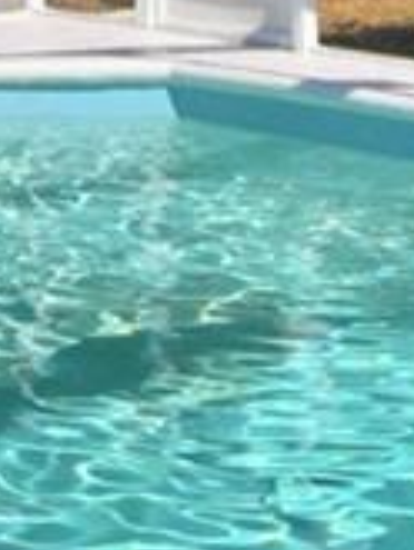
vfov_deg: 13.1
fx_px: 2230
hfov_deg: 10.6
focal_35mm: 140
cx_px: 354
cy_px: -340
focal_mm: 10
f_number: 4.5
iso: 100
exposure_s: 1/1250
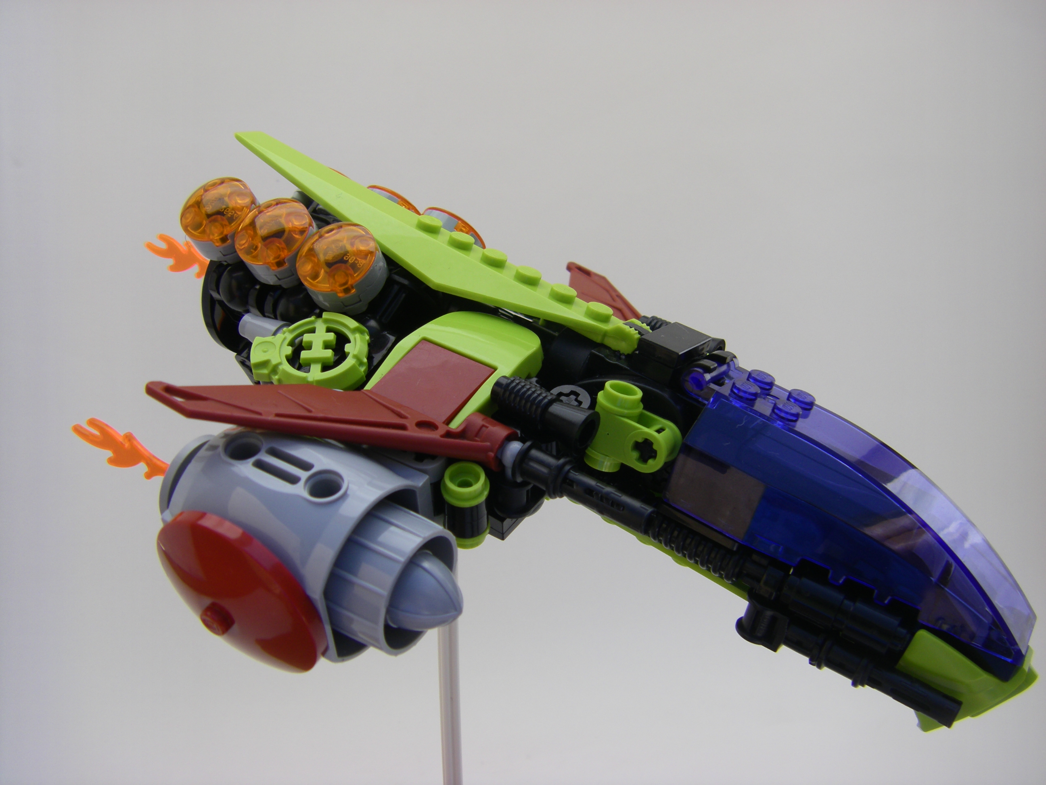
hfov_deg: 49.0
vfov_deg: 37.7
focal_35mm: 38
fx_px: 1148
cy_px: 392
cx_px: 523
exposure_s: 1/320
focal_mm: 6.3
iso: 64
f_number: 3.5
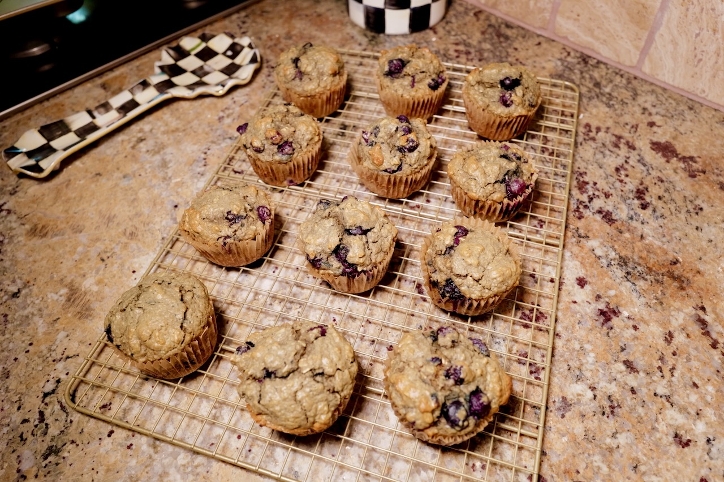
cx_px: 362
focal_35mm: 28
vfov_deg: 46.4
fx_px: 563
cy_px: 241
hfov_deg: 65.5
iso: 2500
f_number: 5.6
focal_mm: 28
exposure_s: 1/50
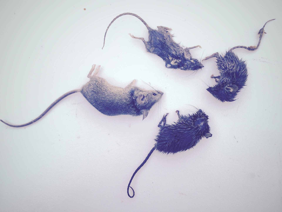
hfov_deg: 61.7
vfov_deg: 48.2
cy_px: 106
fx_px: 236
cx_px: 141
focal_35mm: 29
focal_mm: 4.15
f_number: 2.2
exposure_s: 1/350
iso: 32
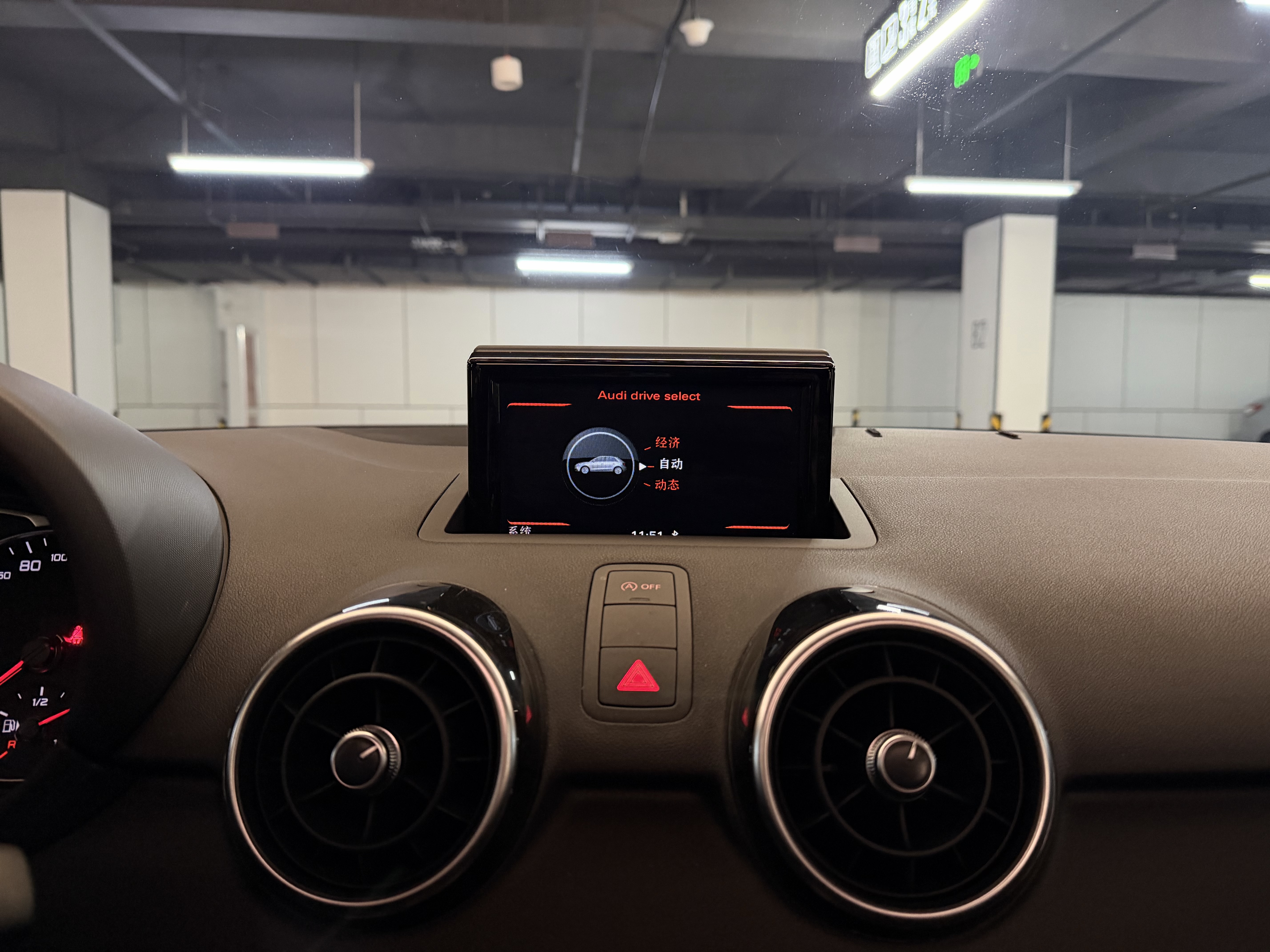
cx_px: 635
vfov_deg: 56.8
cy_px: 476
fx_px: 881
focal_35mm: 24
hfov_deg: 71.6
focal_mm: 6.76
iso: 640
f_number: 1.78
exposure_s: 1/33
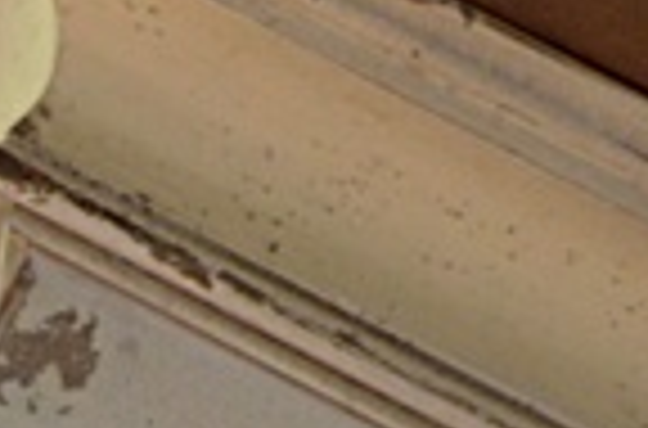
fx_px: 3750
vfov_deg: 6.2
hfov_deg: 9.8
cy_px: -642
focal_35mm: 209
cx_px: 63
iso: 560
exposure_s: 1/60
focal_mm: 20
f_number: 3.5
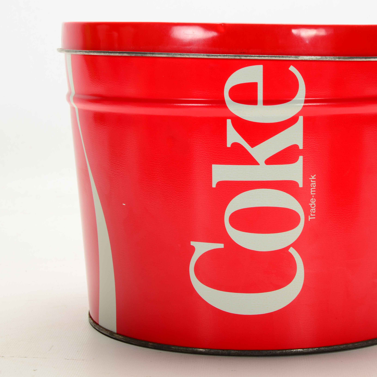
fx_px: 1232
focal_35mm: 100
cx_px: 266
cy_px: 188
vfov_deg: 17.4
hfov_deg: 17.3
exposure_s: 1/160
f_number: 16
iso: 200
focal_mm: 52
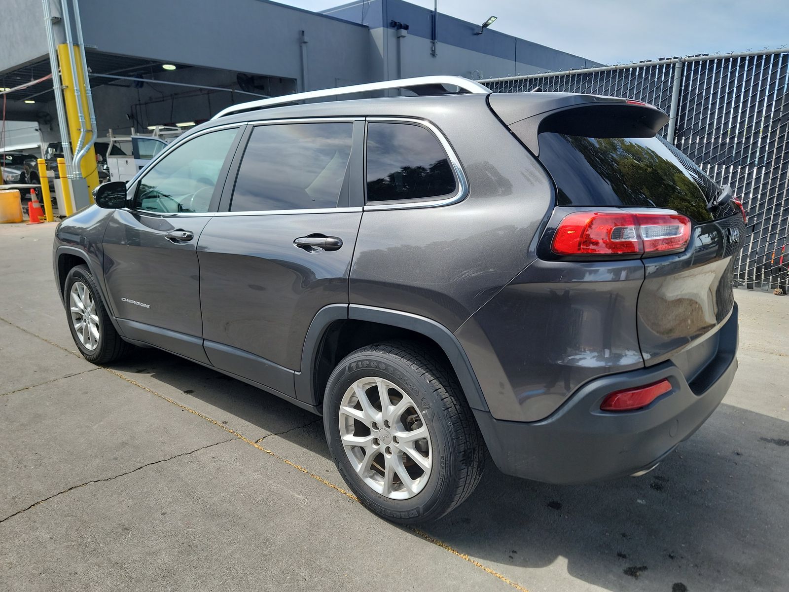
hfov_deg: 71.6
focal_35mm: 24
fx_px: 547
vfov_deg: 56.8
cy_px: 296
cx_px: 394
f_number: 1.8
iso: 50
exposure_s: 1/470
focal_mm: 6.7
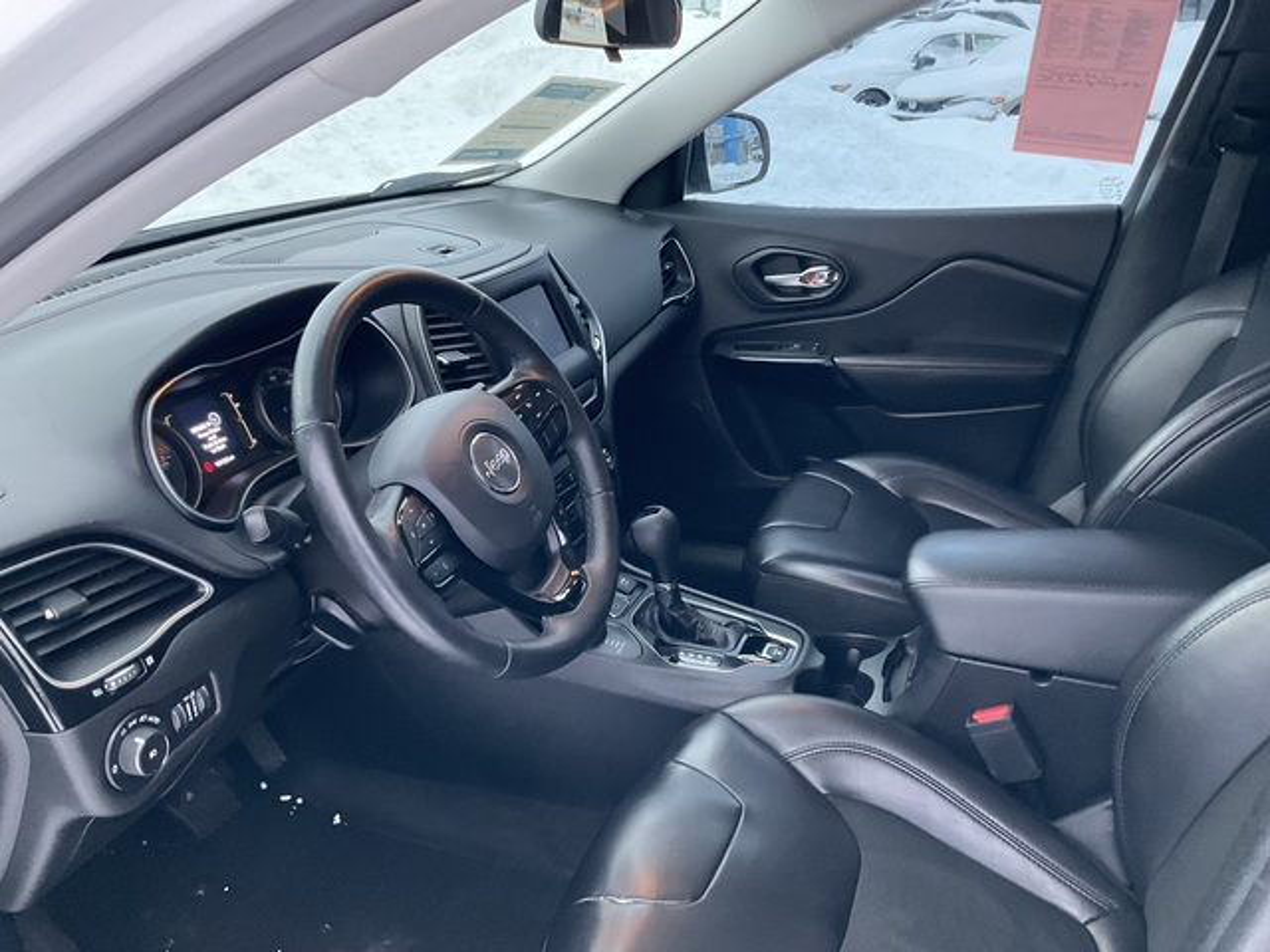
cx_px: 635
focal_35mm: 29
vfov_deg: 48.2
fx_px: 1064
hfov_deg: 61.7
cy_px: 476
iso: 200
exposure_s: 1/60
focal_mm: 3
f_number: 1.8
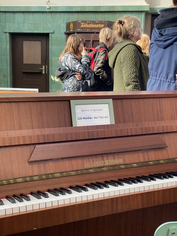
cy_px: 118
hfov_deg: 28.0
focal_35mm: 52
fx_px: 355
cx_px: 88
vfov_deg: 36.8
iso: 160
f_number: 2
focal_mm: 6
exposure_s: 1/121
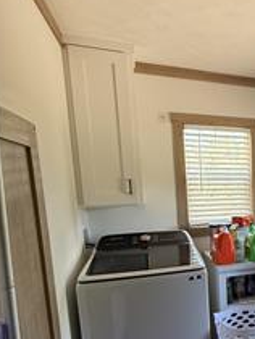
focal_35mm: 32
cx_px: 282
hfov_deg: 37.0
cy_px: 236
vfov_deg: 55.1
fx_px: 314
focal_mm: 2.22
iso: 250
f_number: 2.2
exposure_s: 1/99
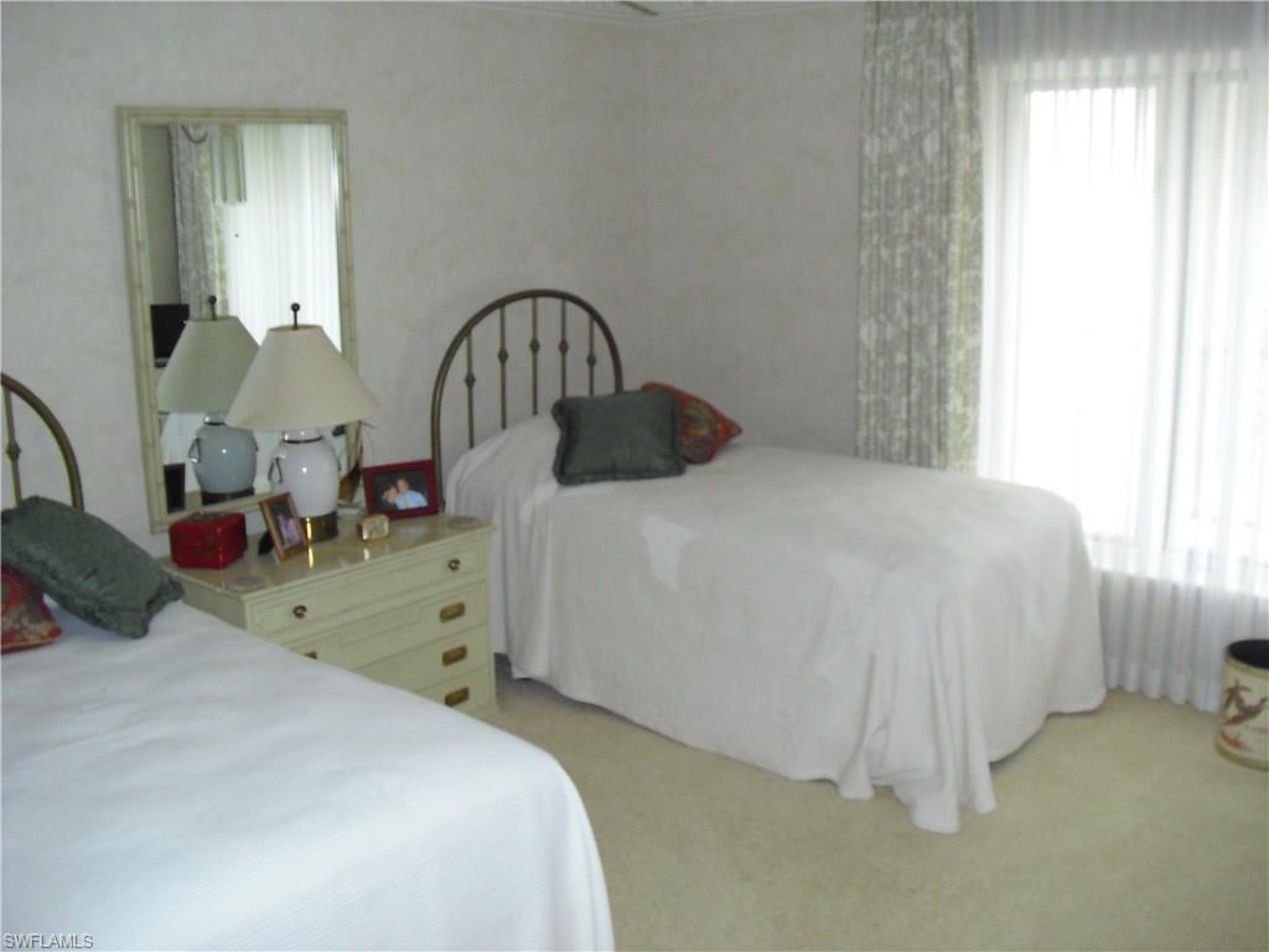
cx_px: 634
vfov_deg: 39.7
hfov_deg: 51.4
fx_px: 1320
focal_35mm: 36
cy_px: 476
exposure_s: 1/60
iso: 400
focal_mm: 6.3
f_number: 3.1
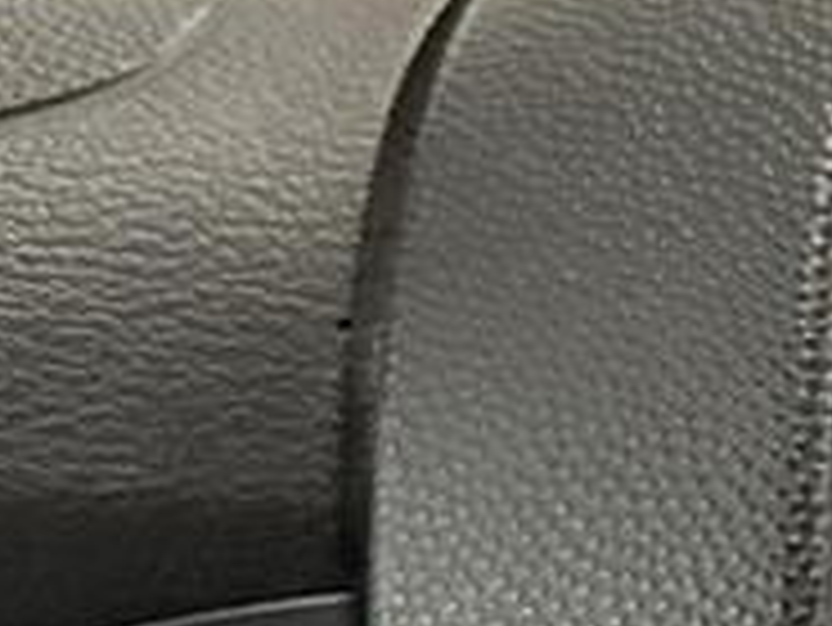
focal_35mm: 187
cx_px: 2064
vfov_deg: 8.0
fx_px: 4497
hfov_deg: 9.3
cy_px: 302
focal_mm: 6.76
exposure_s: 1/50
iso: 800
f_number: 1.78
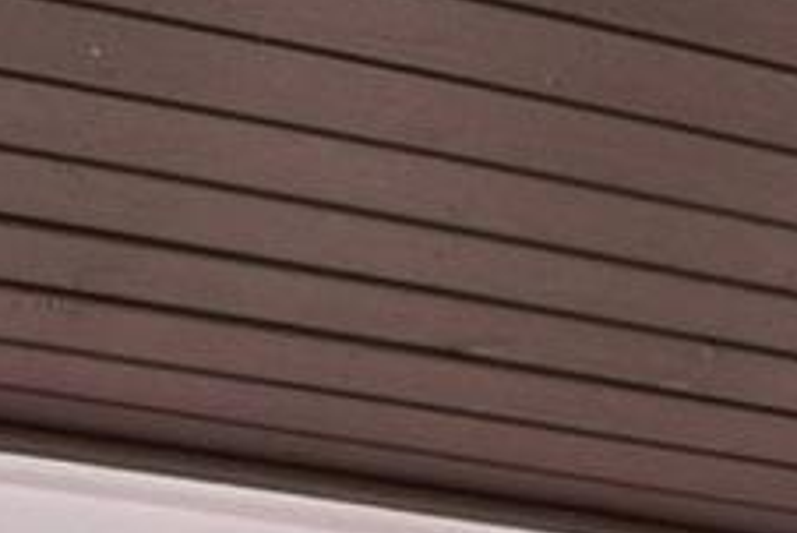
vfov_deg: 9.9
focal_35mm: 106
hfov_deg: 19.3
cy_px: 1578
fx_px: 2348
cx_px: 434
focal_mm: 10
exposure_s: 1/45
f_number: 8
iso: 100
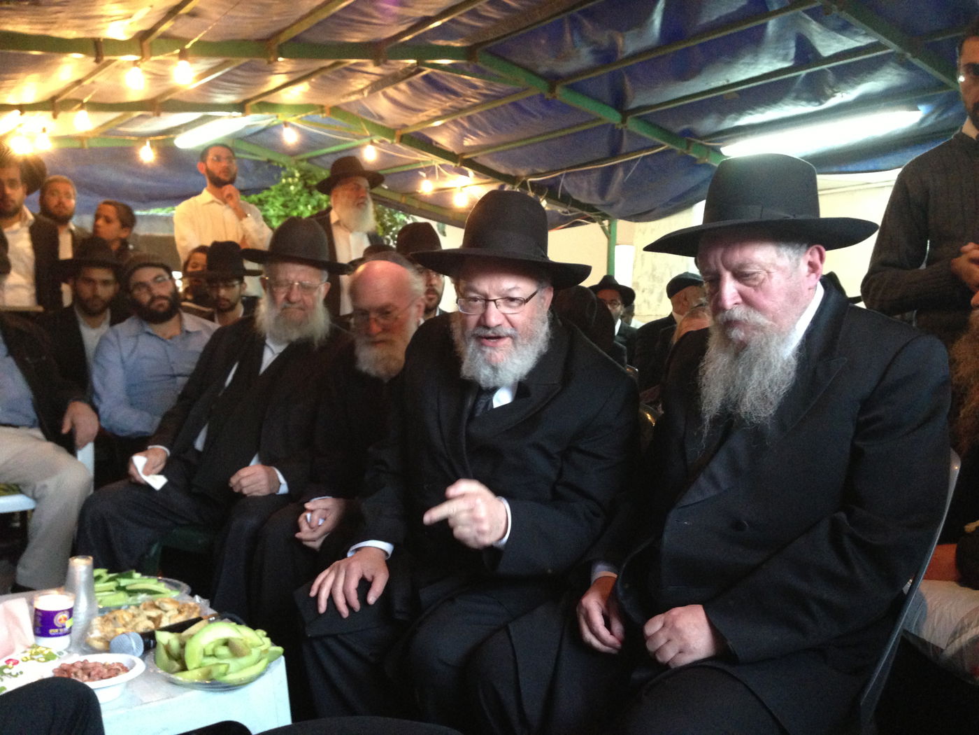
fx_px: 933
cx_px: 490
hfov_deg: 55.4
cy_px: 368
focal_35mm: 33
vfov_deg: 42.9
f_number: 2.4
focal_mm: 4.13
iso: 400
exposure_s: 1/20
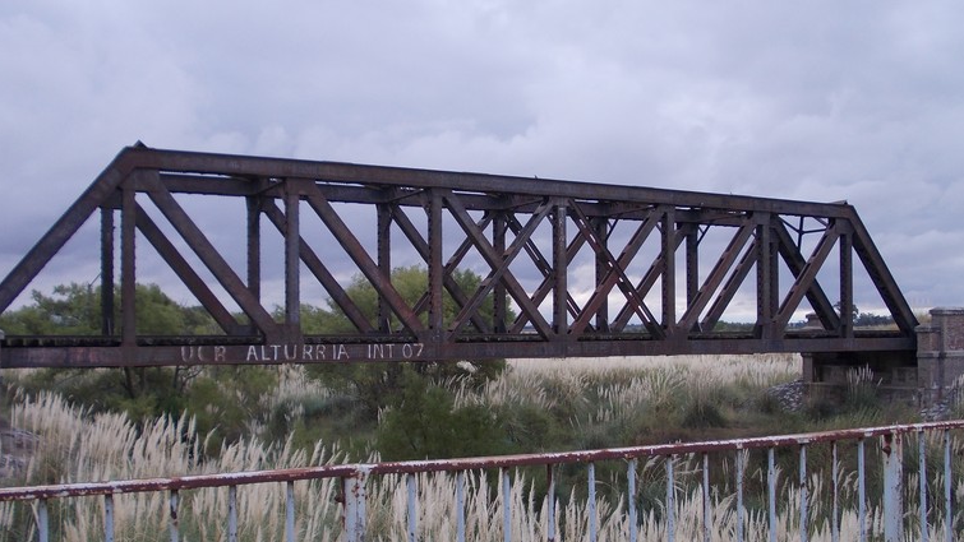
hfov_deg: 48.3
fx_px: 1074
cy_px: 325
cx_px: 481
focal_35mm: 42
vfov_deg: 28.3
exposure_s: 1/400
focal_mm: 5.3
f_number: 3.1
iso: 80
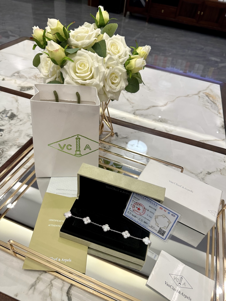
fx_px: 209
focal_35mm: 24
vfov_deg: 71.6
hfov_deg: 56.8
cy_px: 150
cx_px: 113
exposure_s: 1/100
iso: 160
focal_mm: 6.86
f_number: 1.78
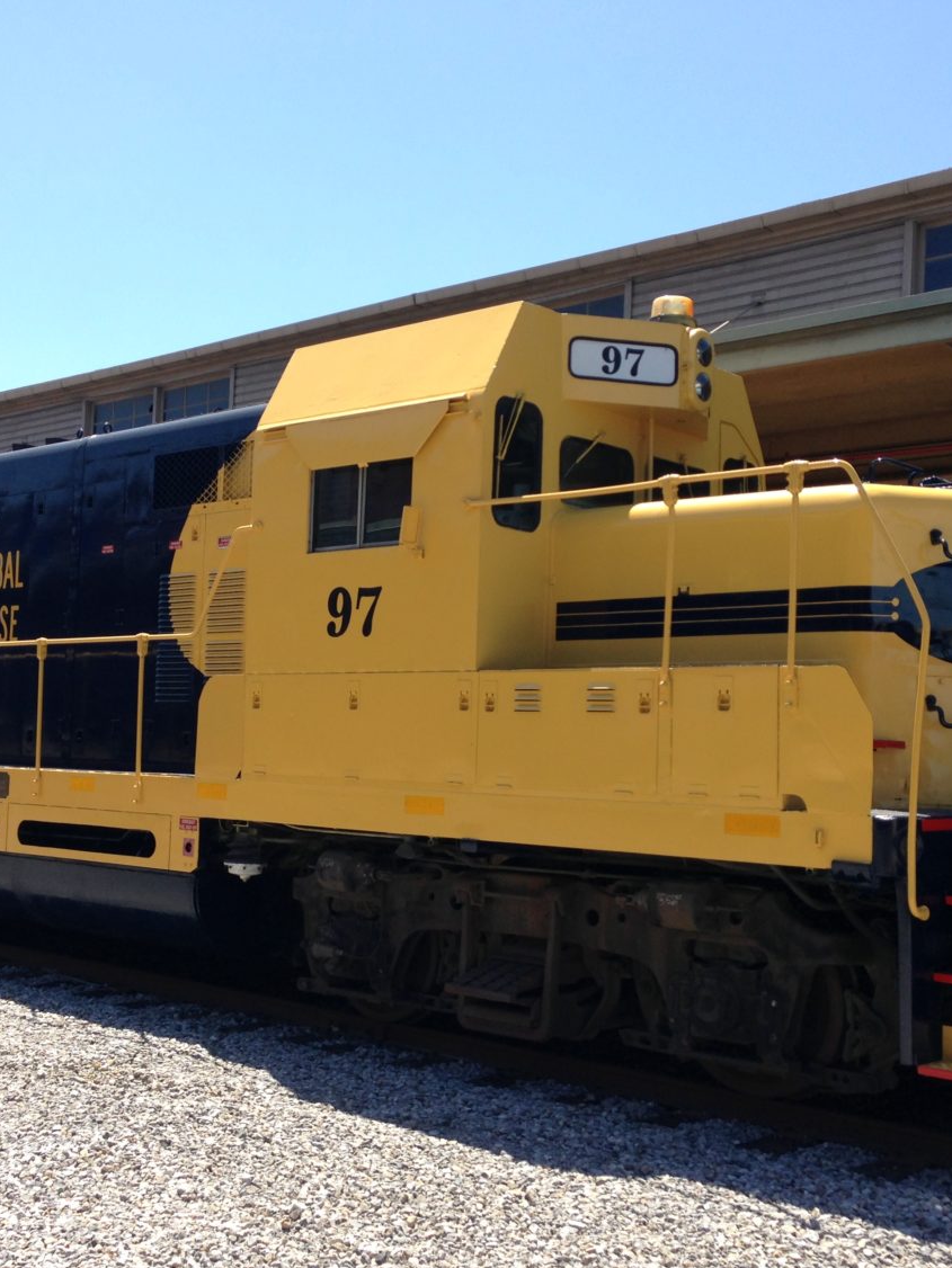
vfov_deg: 42.1
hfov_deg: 32.1
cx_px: 408
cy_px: 640
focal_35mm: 45
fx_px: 1649
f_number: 2.4
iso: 50
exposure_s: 1/834
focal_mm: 4.13
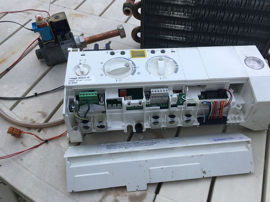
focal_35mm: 34
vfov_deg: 41.7
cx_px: 145
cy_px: 85
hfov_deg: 53.9
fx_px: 265
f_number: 2.2
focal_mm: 4.15
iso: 25
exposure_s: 1/527
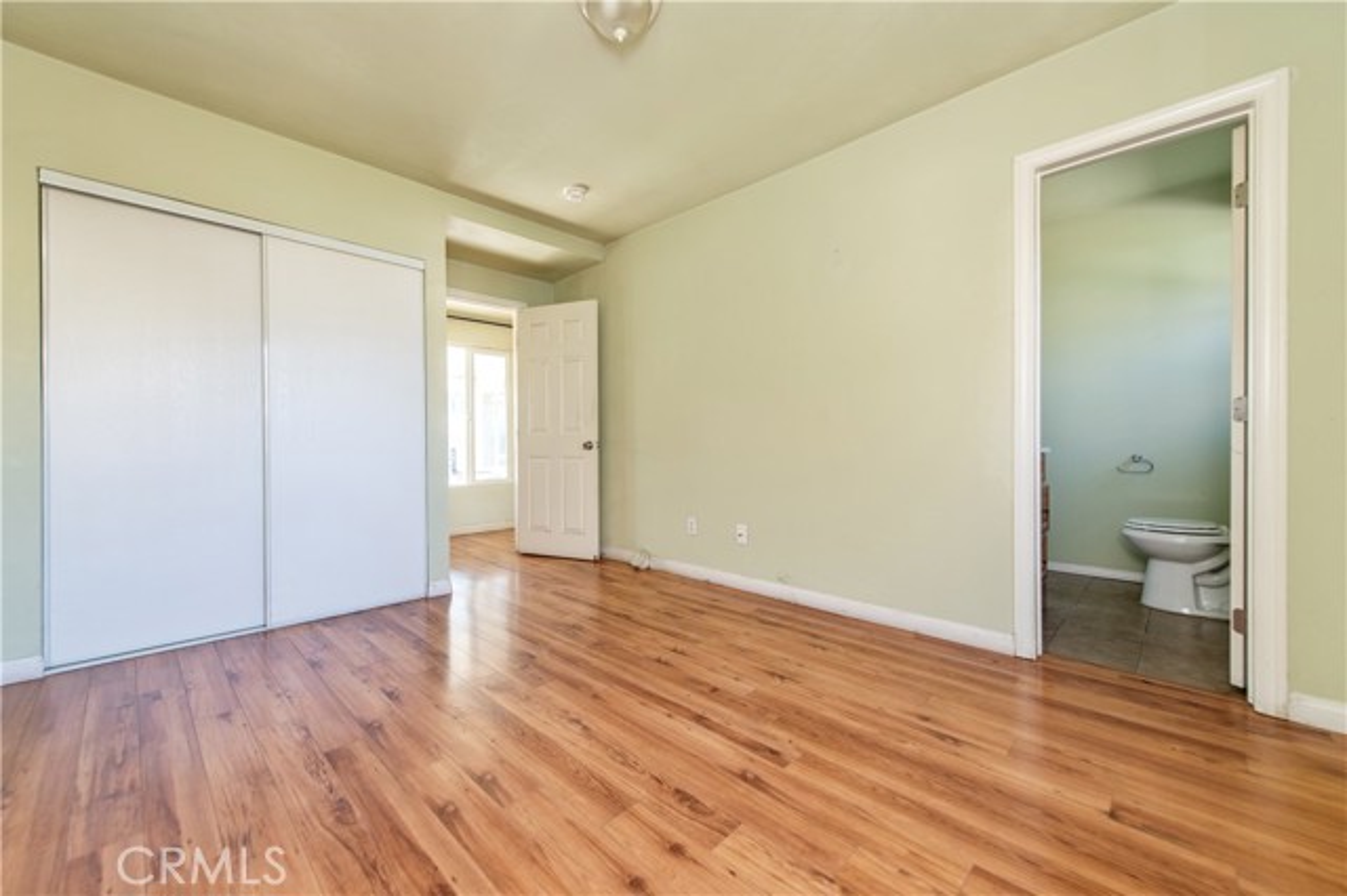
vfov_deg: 81.1
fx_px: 524
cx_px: 674
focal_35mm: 14
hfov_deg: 104.3
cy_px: 448
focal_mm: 14
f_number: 4
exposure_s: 1/60
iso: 500
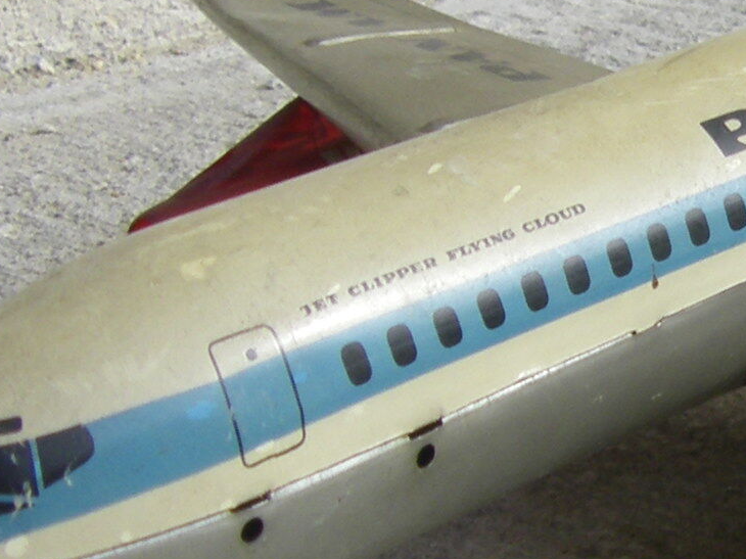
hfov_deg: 11.2
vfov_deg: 8.7
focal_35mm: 170
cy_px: 312
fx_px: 3662
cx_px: 1067
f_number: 7
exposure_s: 1/160
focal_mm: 6.3
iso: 64
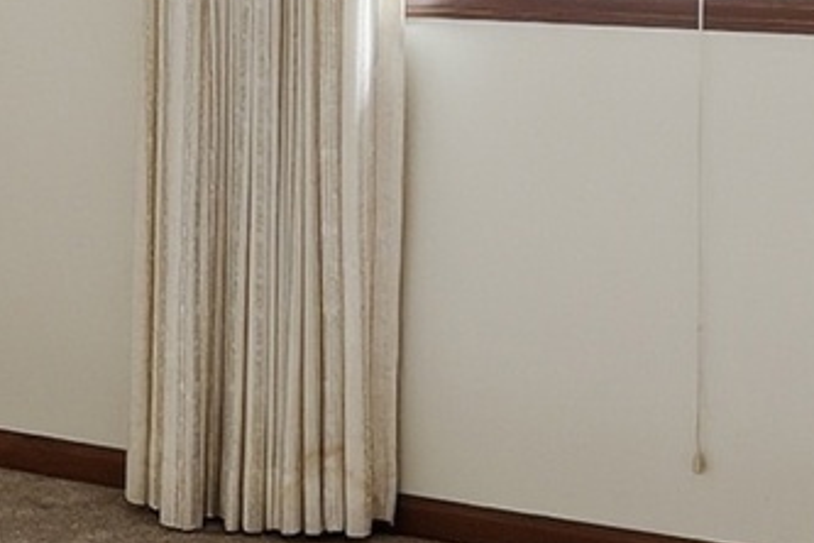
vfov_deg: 11.1
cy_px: -229
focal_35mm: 120
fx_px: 2713
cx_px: 191
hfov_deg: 17.0
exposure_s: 1/8
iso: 250
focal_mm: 16
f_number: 9
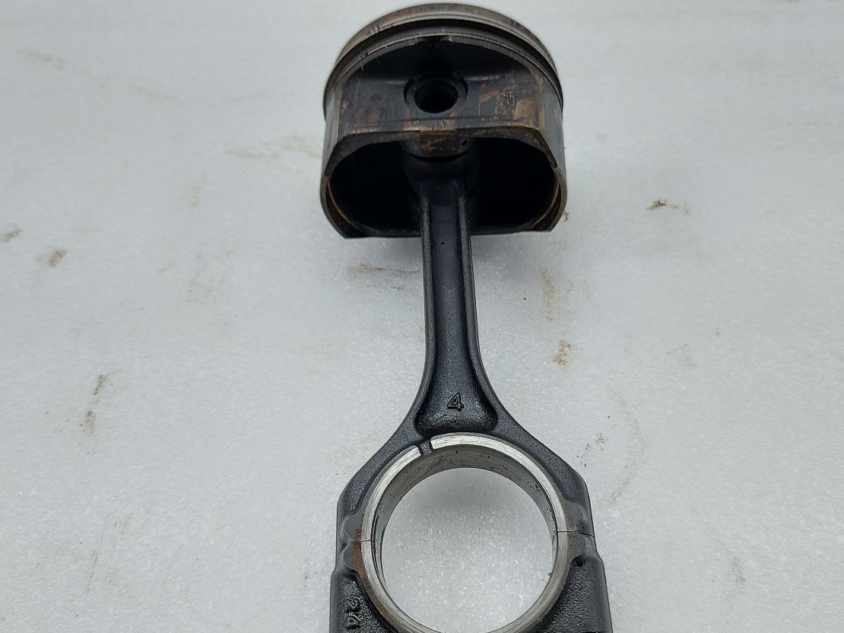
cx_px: 433
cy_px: 331
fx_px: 731
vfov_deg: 46.8
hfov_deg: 60.0
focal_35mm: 30
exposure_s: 1/50
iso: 50
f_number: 1.8
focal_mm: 5.23
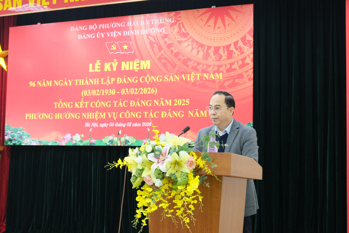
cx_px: 174
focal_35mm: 56
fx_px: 543
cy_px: 116
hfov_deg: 35.6
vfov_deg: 24.2
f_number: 5.2
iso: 2500
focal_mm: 37.4
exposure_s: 1/30
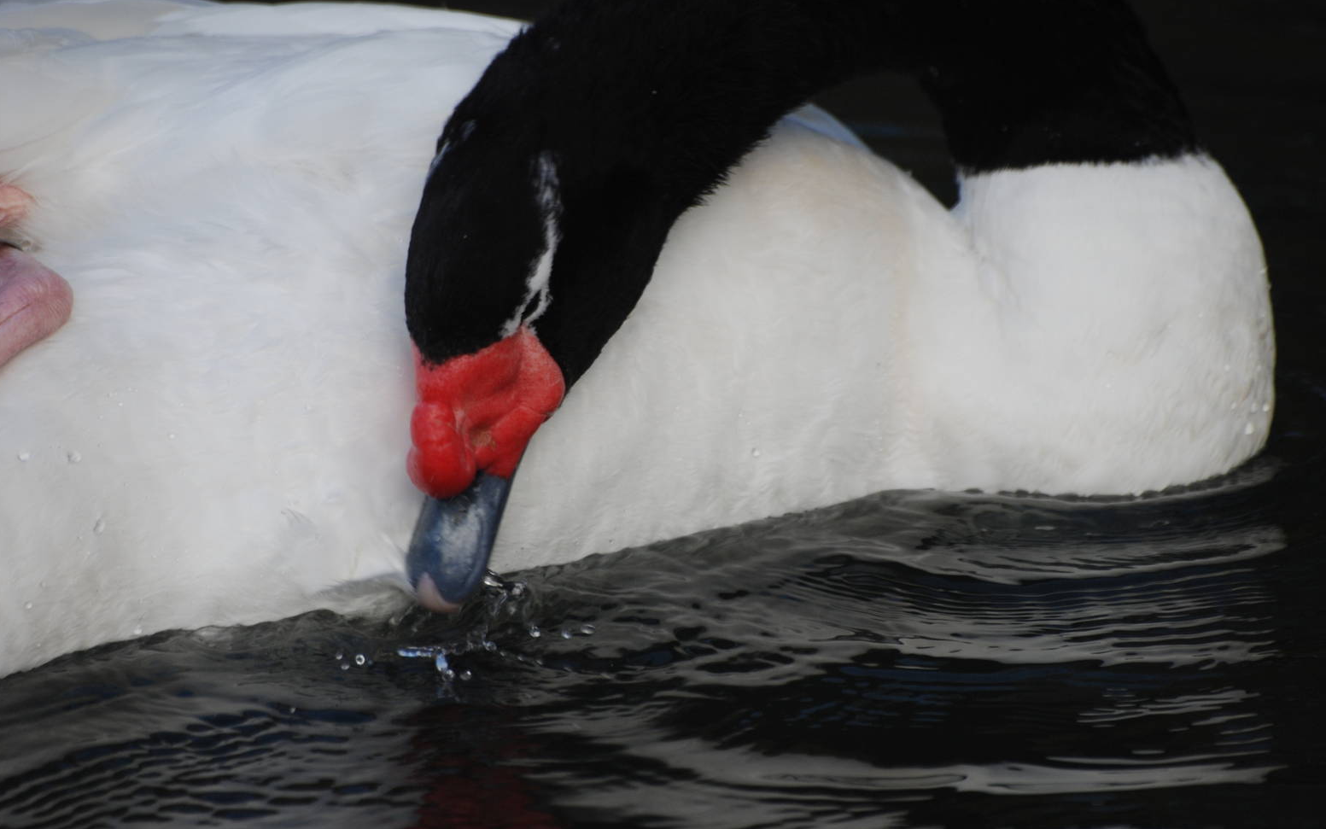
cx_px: 677
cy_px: 400
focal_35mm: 473
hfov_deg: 4.4
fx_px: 17095
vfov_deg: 2.8
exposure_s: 1/500
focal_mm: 300
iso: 320
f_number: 5.6
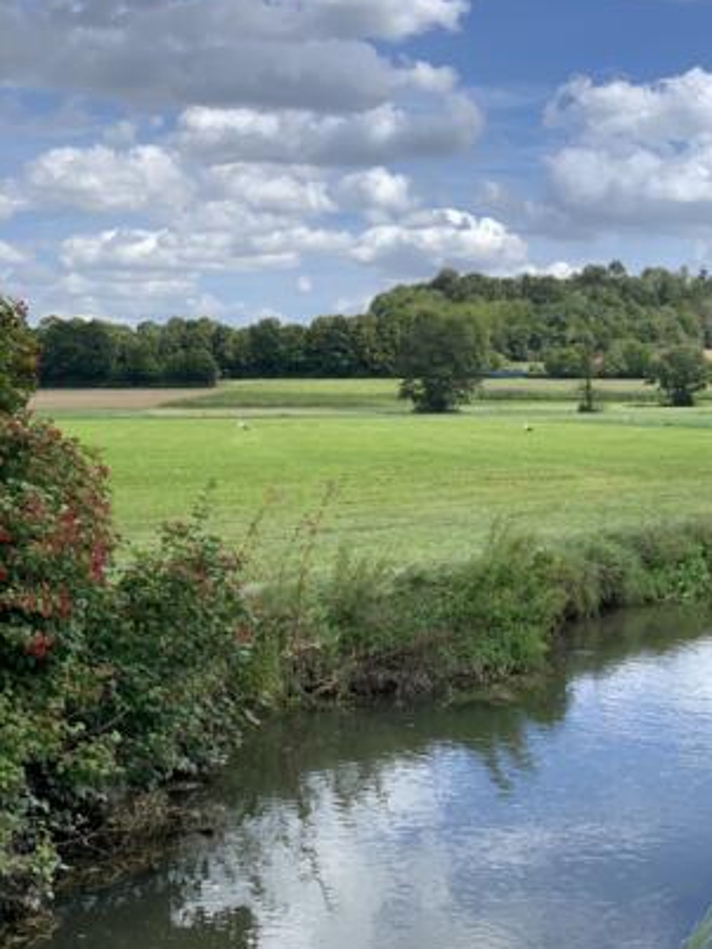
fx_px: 1562
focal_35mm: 57
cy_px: 495
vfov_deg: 33.8
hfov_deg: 25.7
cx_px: 388
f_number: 2.4
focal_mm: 6
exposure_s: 1/905
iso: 16
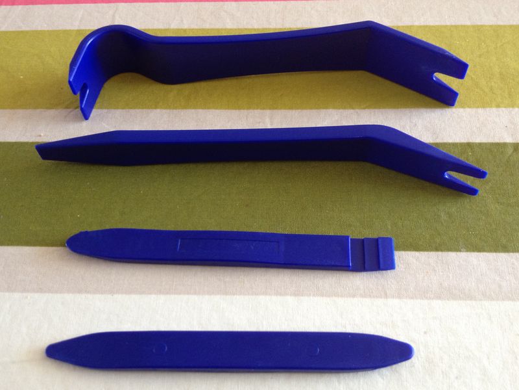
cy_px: 195
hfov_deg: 52.6
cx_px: 260
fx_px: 525
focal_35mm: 35
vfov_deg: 40.7
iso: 100
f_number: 2.4
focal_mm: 4.28
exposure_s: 1/20
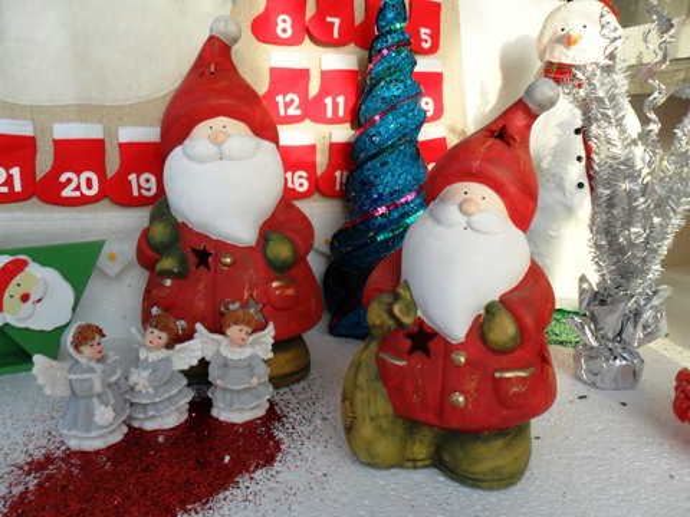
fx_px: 538
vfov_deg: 51.4
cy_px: 258
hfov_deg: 65.3
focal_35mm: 27
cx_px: 345
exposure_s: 1/90
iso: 100
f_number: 3.5
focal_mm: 4.9
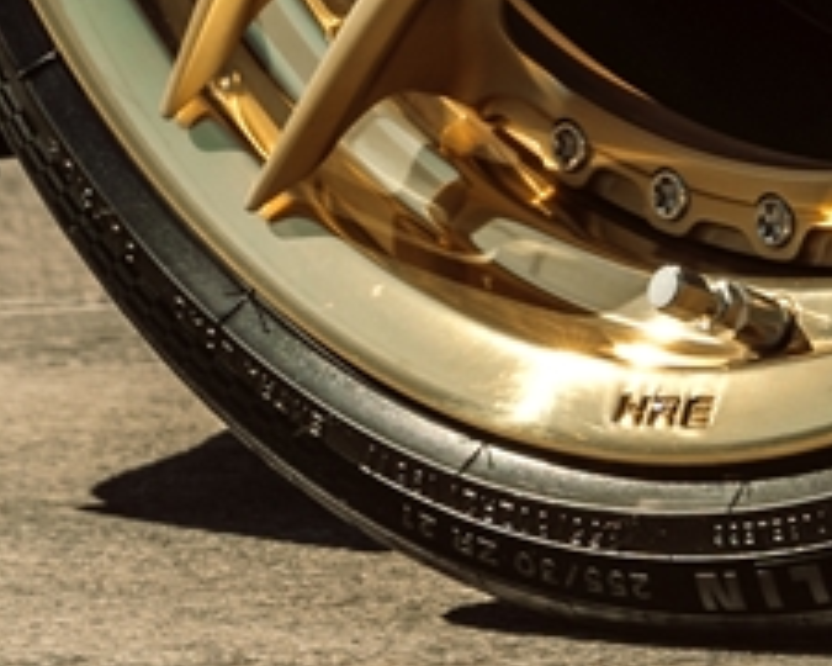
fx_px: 9850
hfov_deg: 4.8
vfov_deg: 3.8
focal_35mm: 400
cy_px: -1380
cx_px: 1505
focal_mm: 50
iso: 100
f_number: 9
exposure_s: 1/200
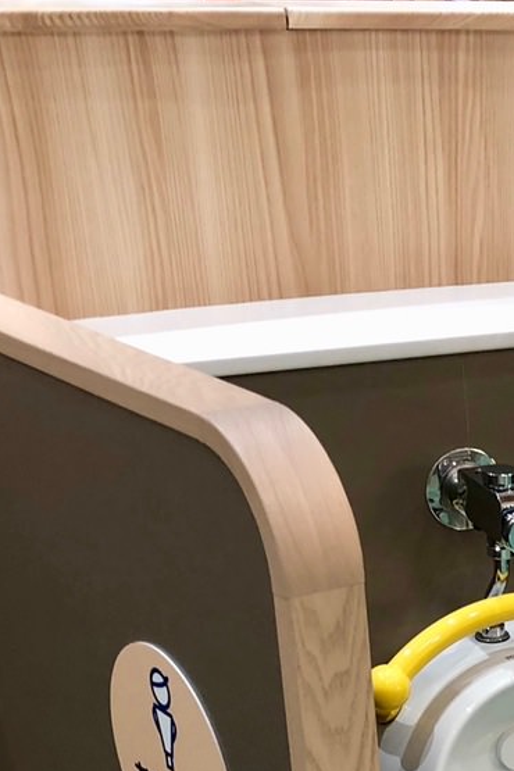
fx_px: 1799
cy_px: 810
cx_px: 797
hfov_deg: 15.0
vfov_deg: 23.0
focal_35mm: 84
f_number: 1.8
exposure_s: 1/20
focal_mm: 4
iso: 40
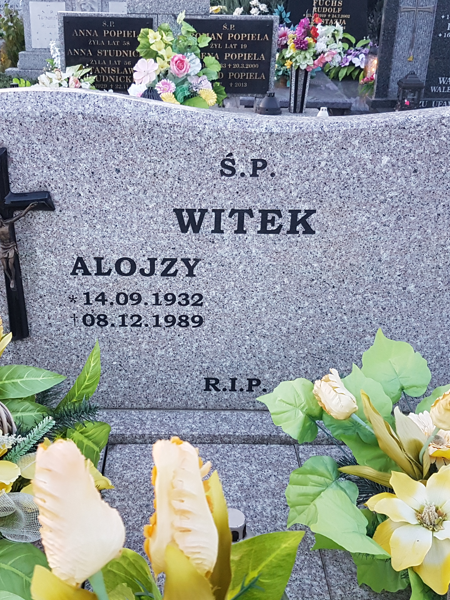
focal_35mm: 40
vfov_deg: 46.8
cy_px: 290
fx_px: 693
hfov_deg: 35.9
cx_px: 187
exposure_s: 1/50
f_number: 1.7
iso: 160
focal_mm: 4.2
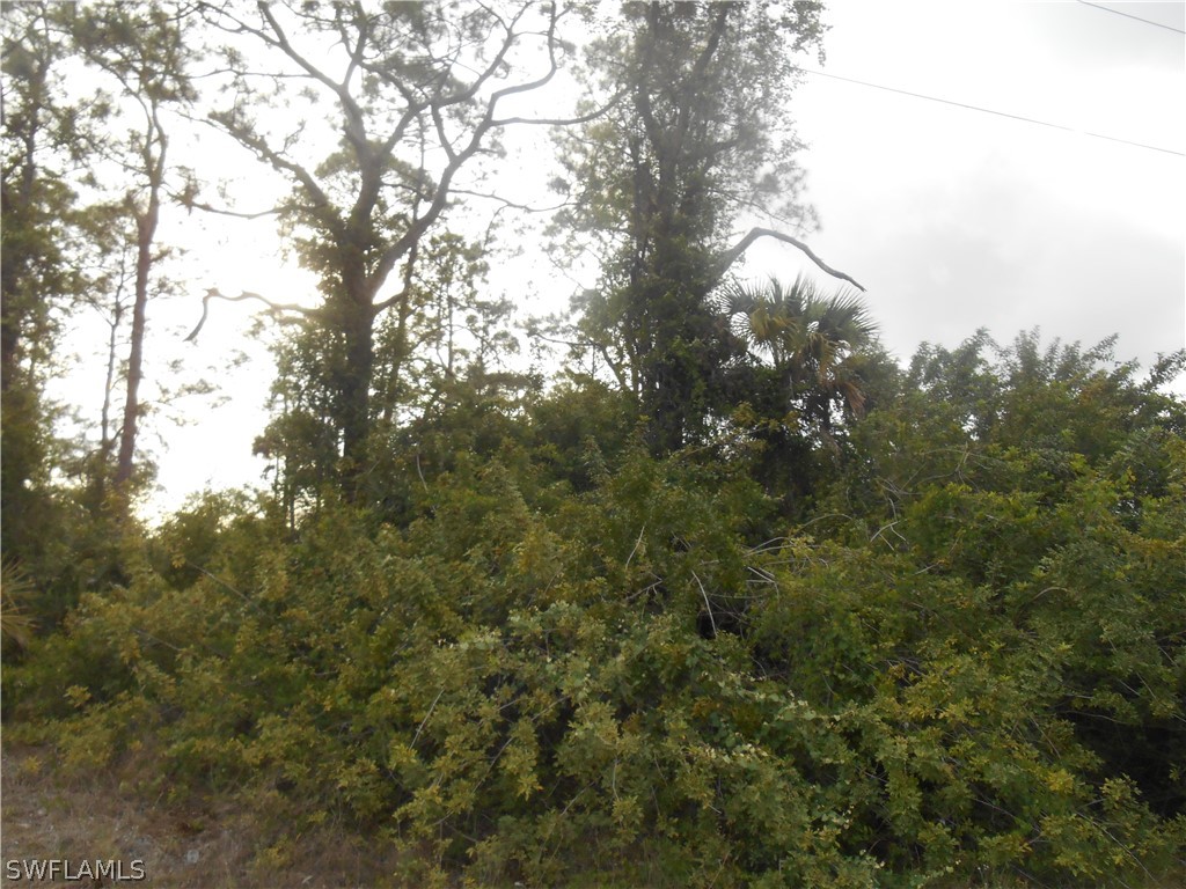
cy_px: 444
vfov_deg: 53.1
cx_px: 593
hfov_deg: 67.3
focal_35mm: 26
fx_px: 891
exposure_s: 1/250
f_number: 3.4
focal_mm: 4.7
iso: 180
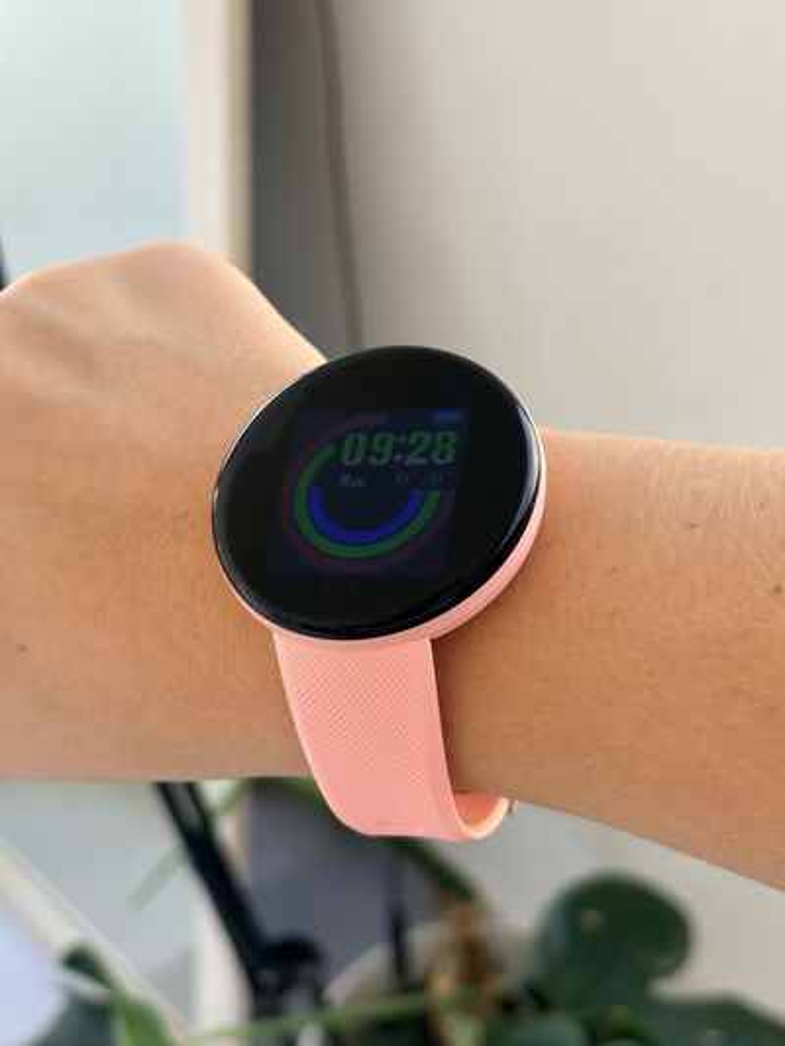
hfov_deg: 28.0
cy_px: 523
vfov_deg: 36.8
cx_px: 392
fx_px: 1572
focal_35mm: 52
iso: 64
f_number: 1.6
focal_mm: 5.96
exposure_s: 1/137
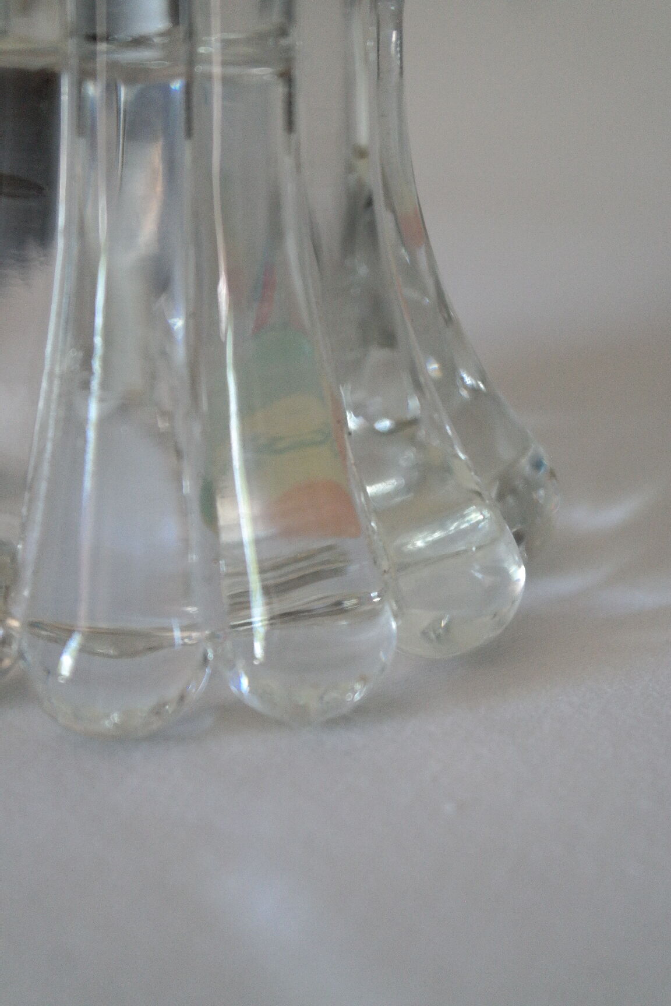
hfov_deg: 17.7
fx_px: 2153
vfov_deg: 26.3
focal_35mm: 77
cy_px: 503
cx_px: 336
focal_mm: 50
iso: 1600
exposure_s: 1/80
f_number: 5.6
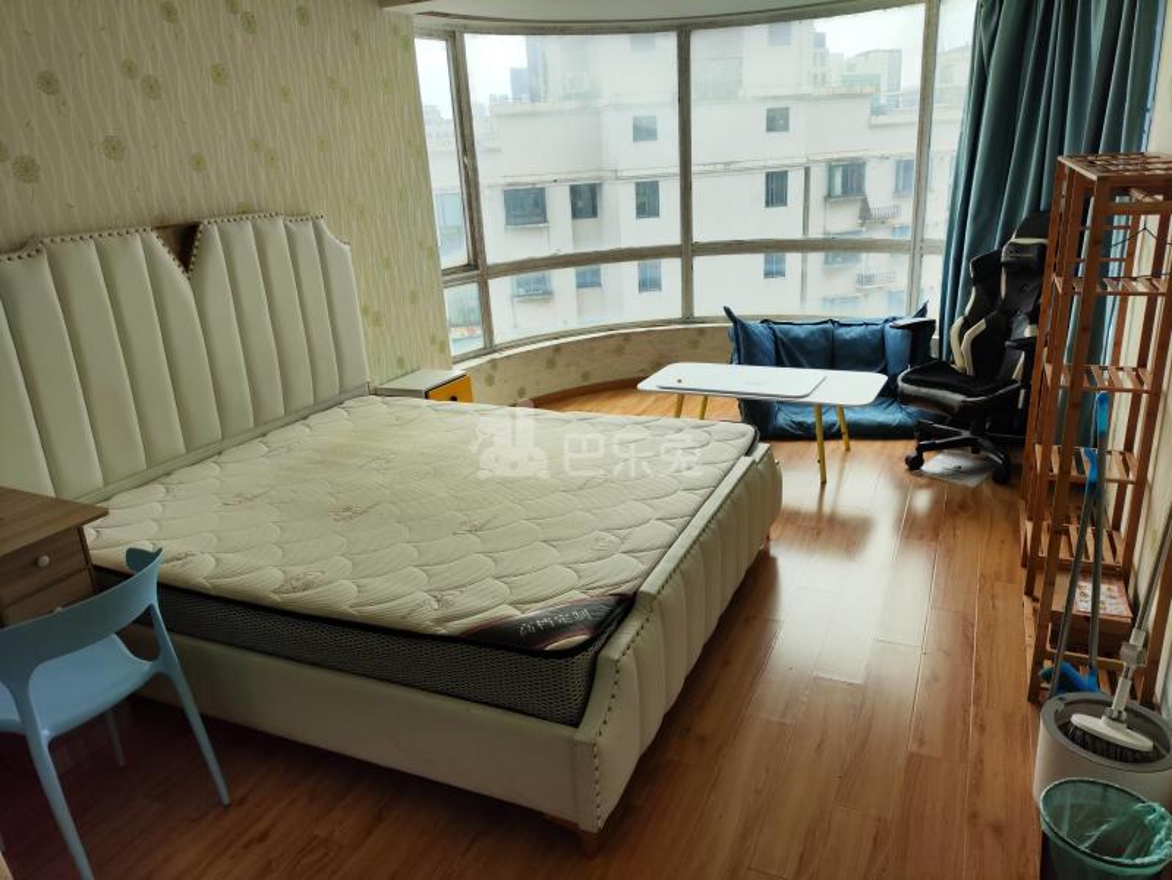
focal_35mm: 24
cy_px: 440
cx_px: 586
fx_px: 813
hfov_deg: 71.6
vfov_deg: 56.9
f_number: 1.8
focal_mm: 4.68
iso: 50
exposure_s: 1/462
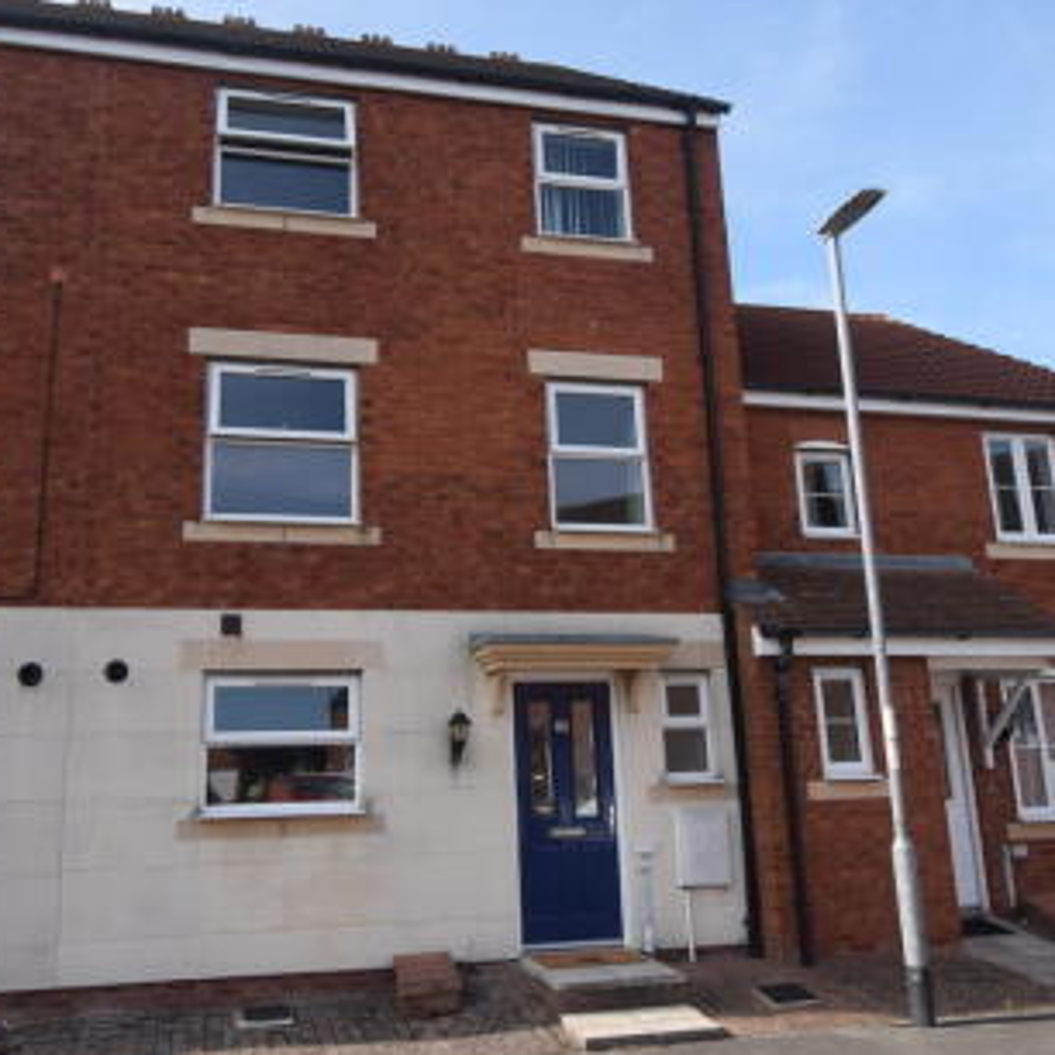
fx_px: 1023
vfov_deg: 54.6
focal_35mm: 30
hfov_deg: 54.3
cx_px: 440
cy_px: 543
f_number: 8
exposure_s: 1/250
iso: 250
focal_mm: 15
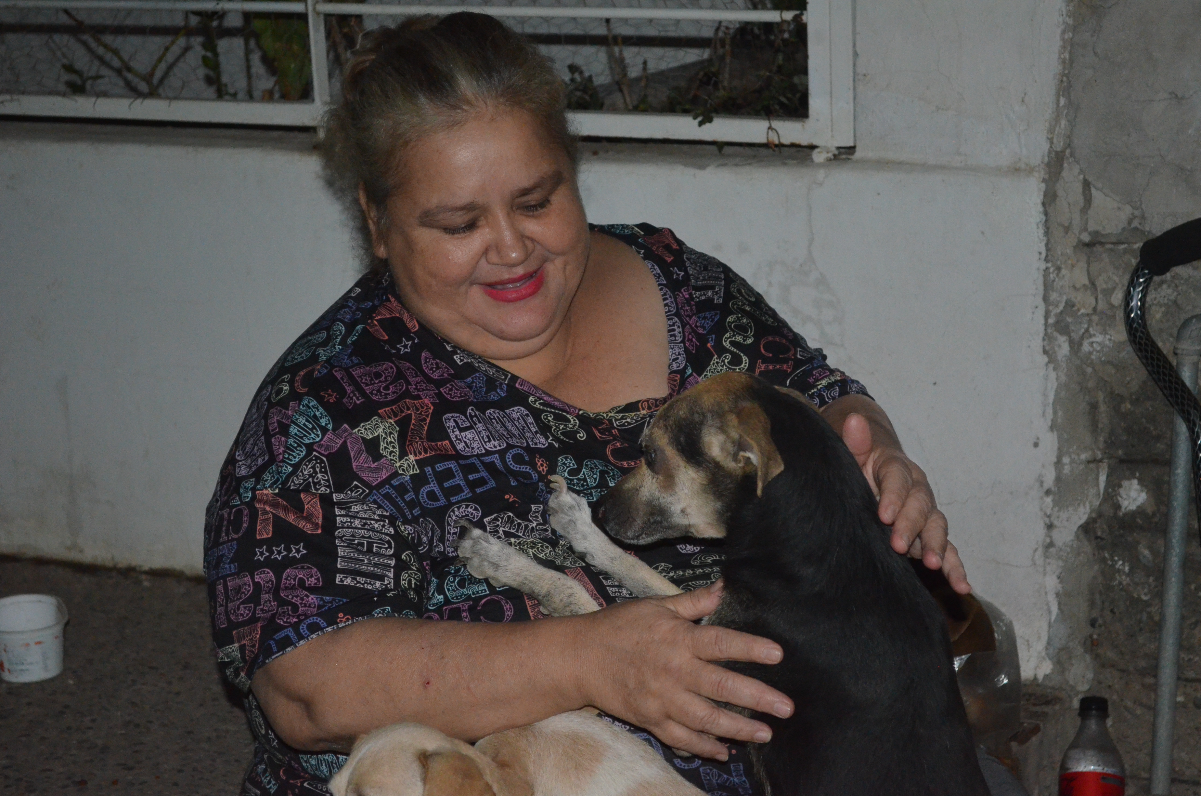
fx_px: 2747
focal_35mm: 82
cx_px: 600
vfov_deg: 16.5
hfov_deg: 24.7
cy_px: 398
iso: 3200
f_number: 5.6
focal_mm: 55
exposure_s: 1/60
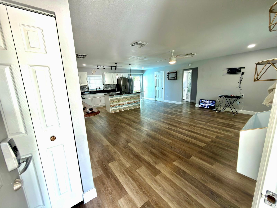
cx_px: 138
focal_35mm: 14
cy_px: 104
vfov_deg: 85.7
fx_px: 112
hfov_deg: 102.1
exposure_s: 1/40
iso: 40
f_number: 2.2
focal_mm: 2.22
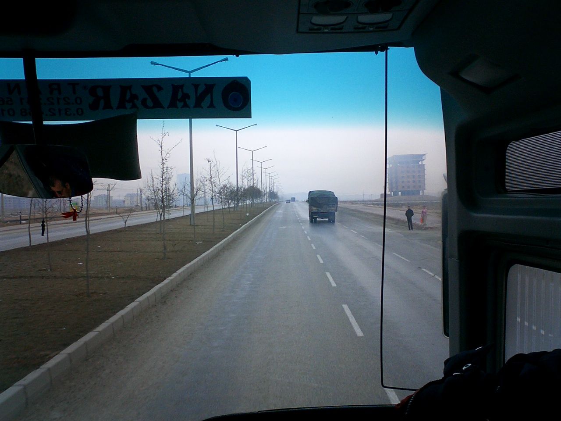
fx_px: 600
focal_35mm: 37
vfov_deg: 38.7
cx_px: 280
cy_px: 210
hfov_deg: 50.1
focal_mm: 5.6
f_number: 3.5
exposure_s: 1/400
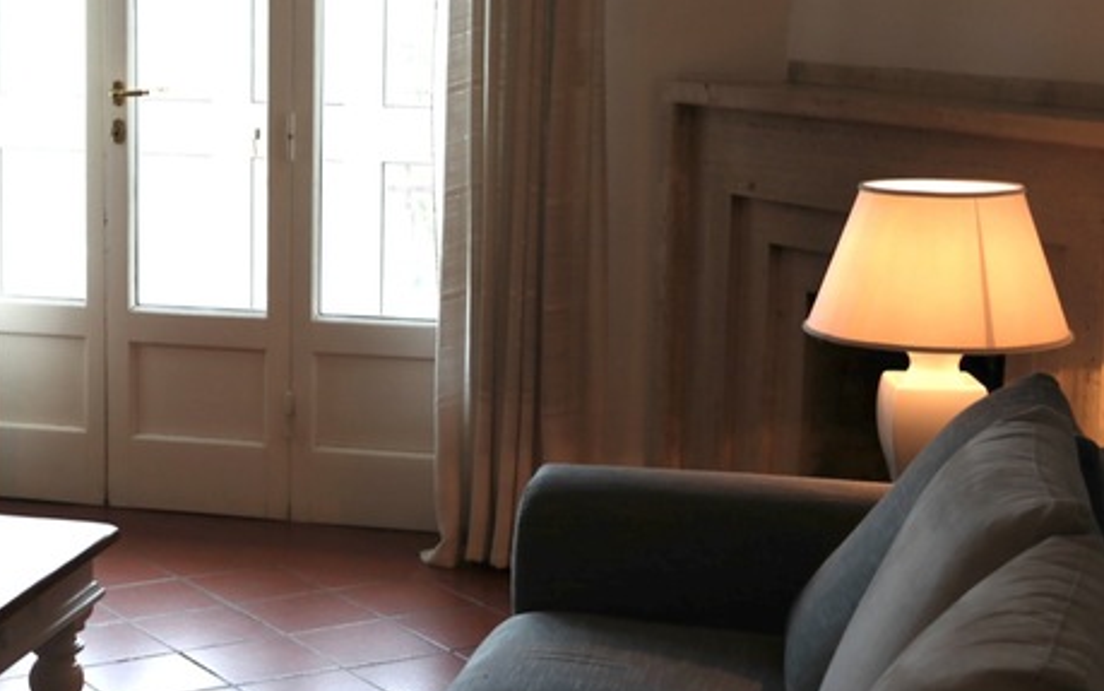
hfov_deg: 25.5
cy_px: 289
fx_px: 2407
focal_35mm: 80
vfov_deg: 16.3
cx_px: 268
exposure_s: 1/80
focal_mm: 26
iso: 200
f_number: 4
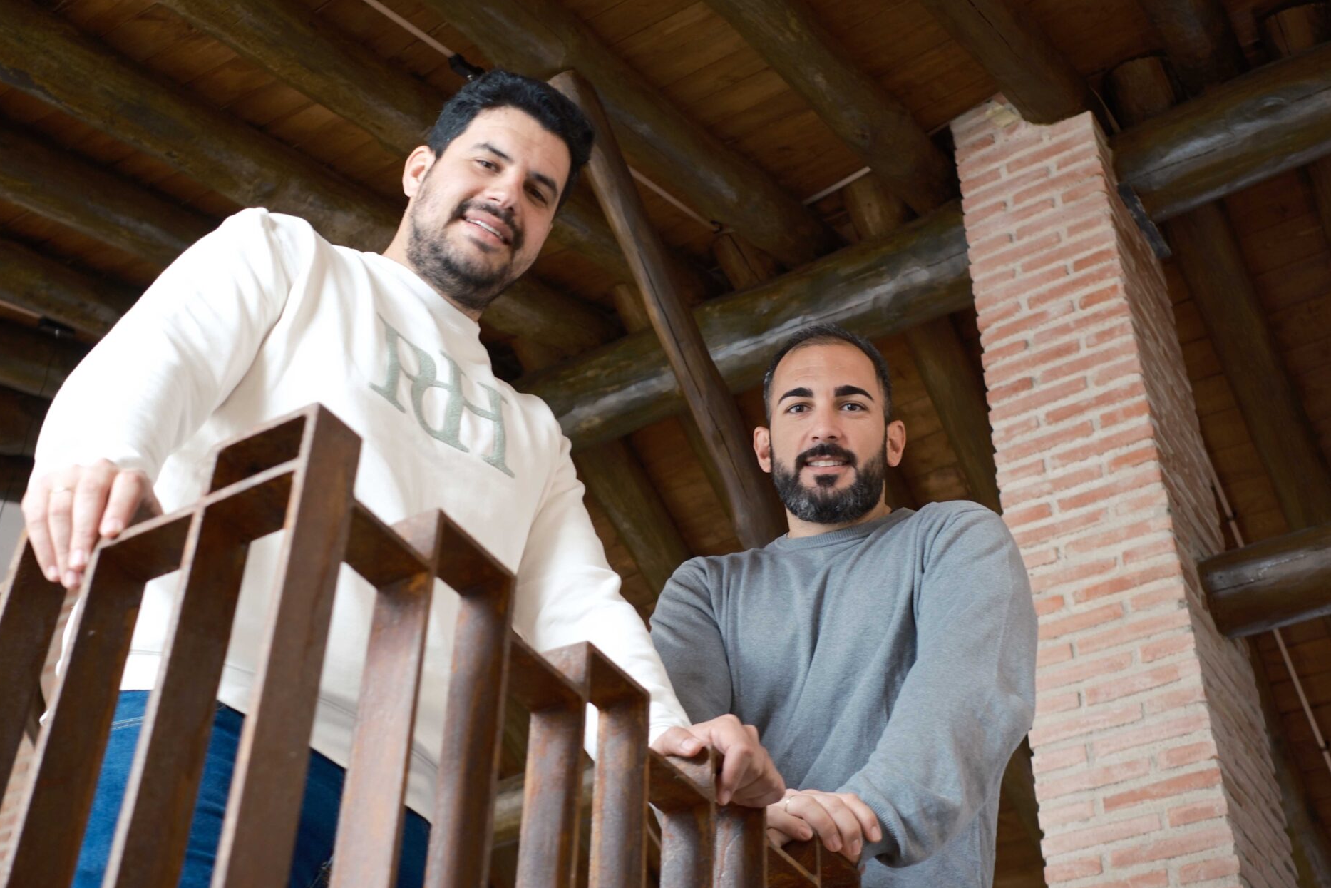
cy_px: 460
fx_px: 1775
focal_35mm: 48
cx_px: 652
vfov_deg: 28.1
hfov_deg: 41.1
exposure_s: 1/30
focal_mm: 23
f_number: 2.8
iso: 400
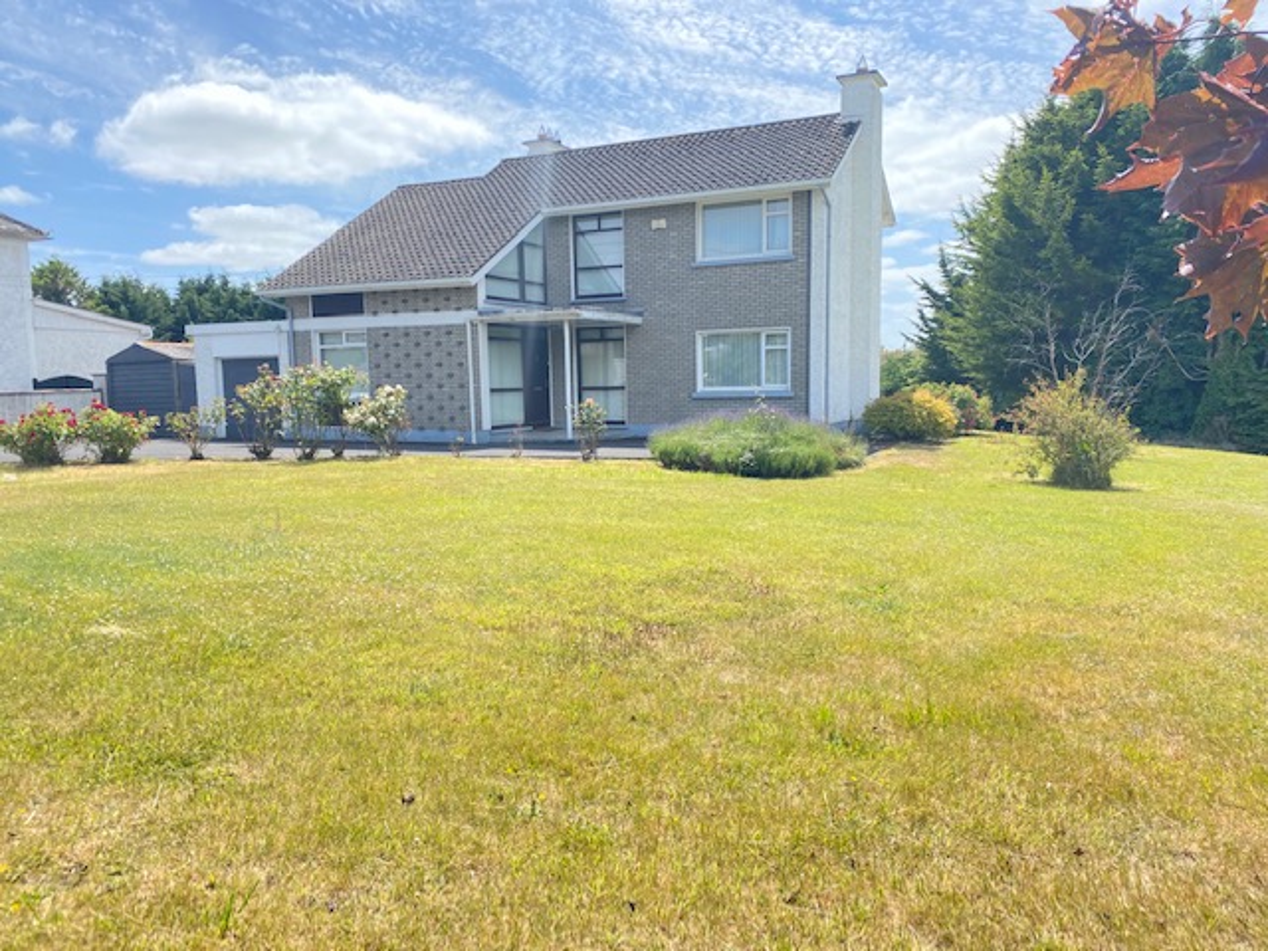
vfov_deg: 53.1
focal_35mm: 26
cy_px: 476
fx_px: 952
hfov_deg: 67.3
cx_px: 634
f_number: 1.8
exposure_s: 1/1043
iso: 32
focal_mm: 4.25
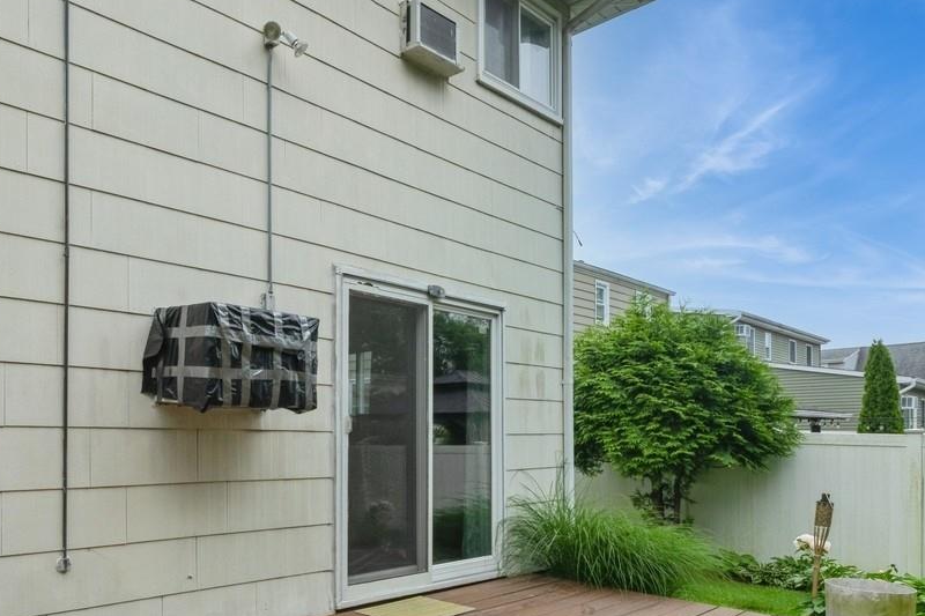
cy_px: 422
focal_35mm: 28
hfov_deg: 62.6
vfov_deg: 45.5
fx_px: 719
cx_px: 260
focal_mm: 14
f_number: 11
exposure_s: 1/250
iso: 400
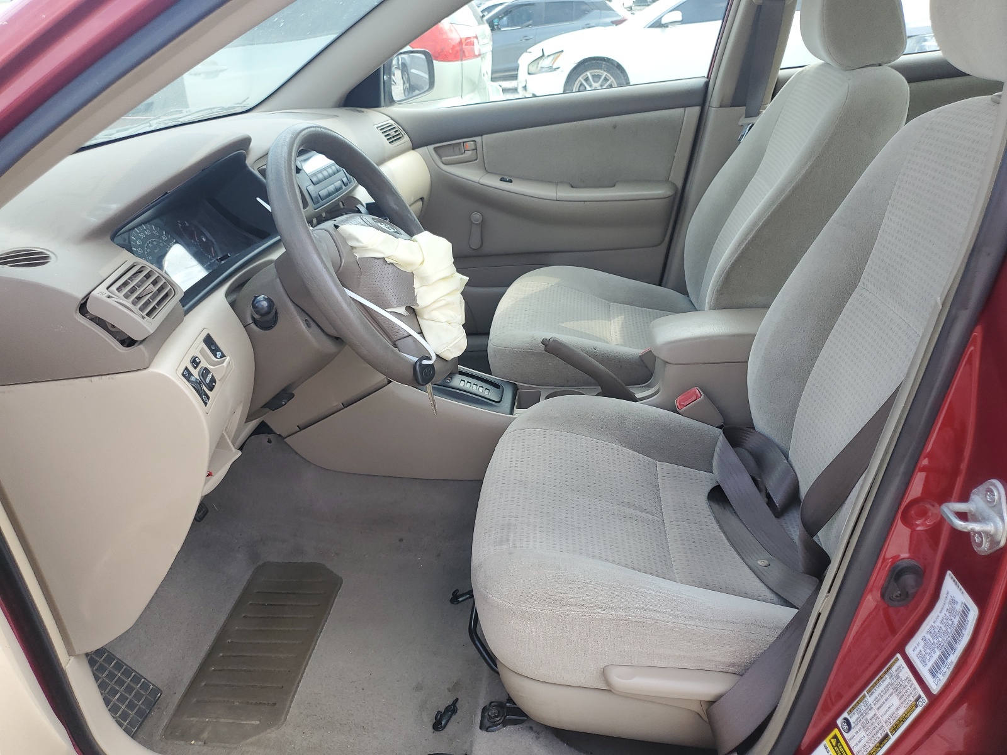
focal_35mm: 26
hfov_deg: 67.3
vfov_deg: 53.1
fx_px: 756
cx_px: 504
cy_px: 378
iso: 50
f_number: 1.5
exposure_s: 1/435
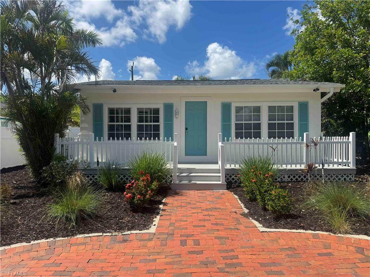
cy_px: 138
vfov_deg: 56.8
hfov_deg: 71.6
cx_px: 185
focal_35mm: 24
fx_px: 257
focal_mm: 6.76
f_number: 1.78
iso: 80
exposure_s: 1/4310
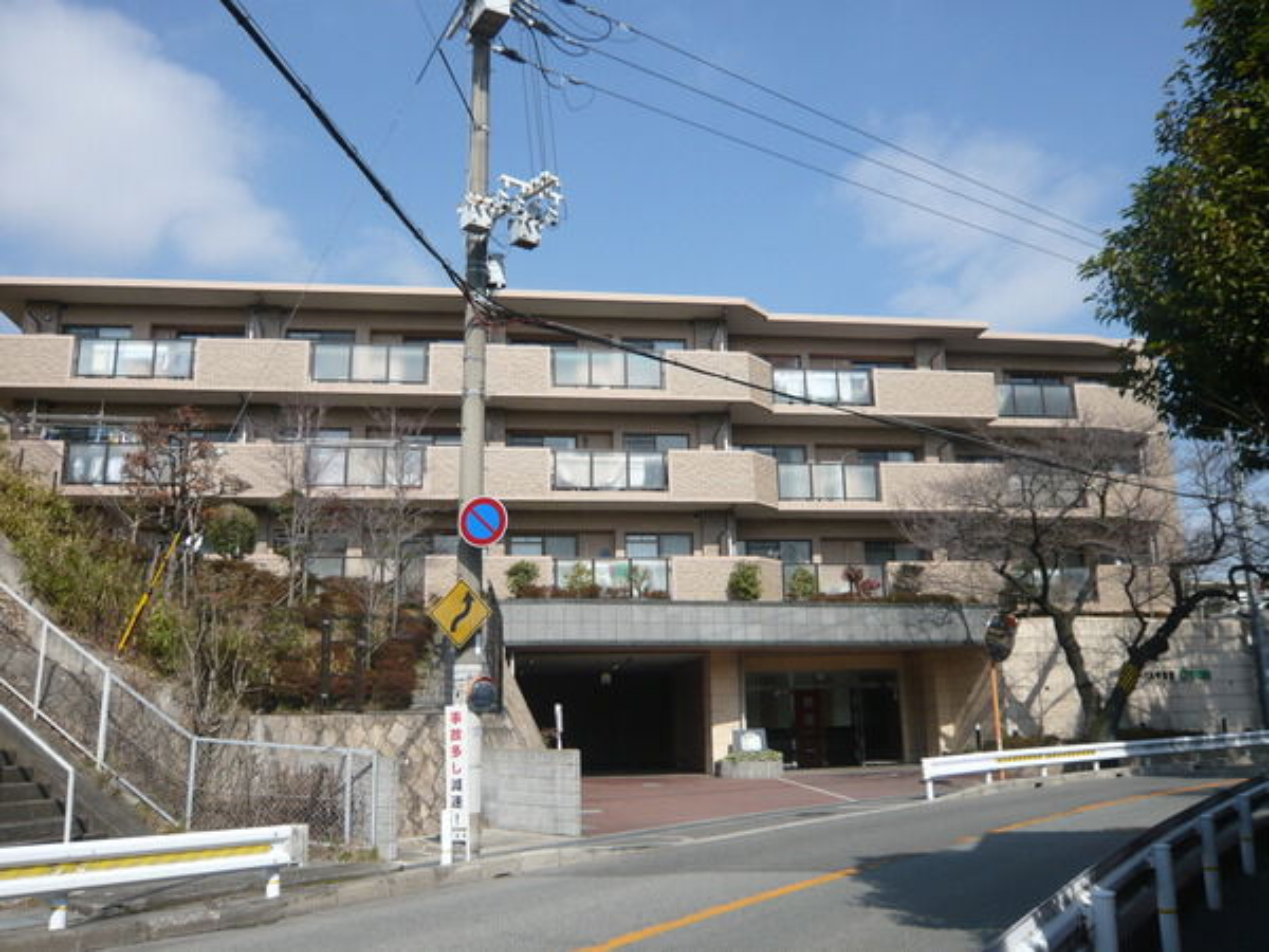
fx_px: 1026
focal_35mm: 28
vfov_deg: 49.7
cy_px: 476
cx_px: 634
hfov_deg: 63.4
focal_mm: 4.6
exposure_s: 1/200
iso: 100
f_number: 8
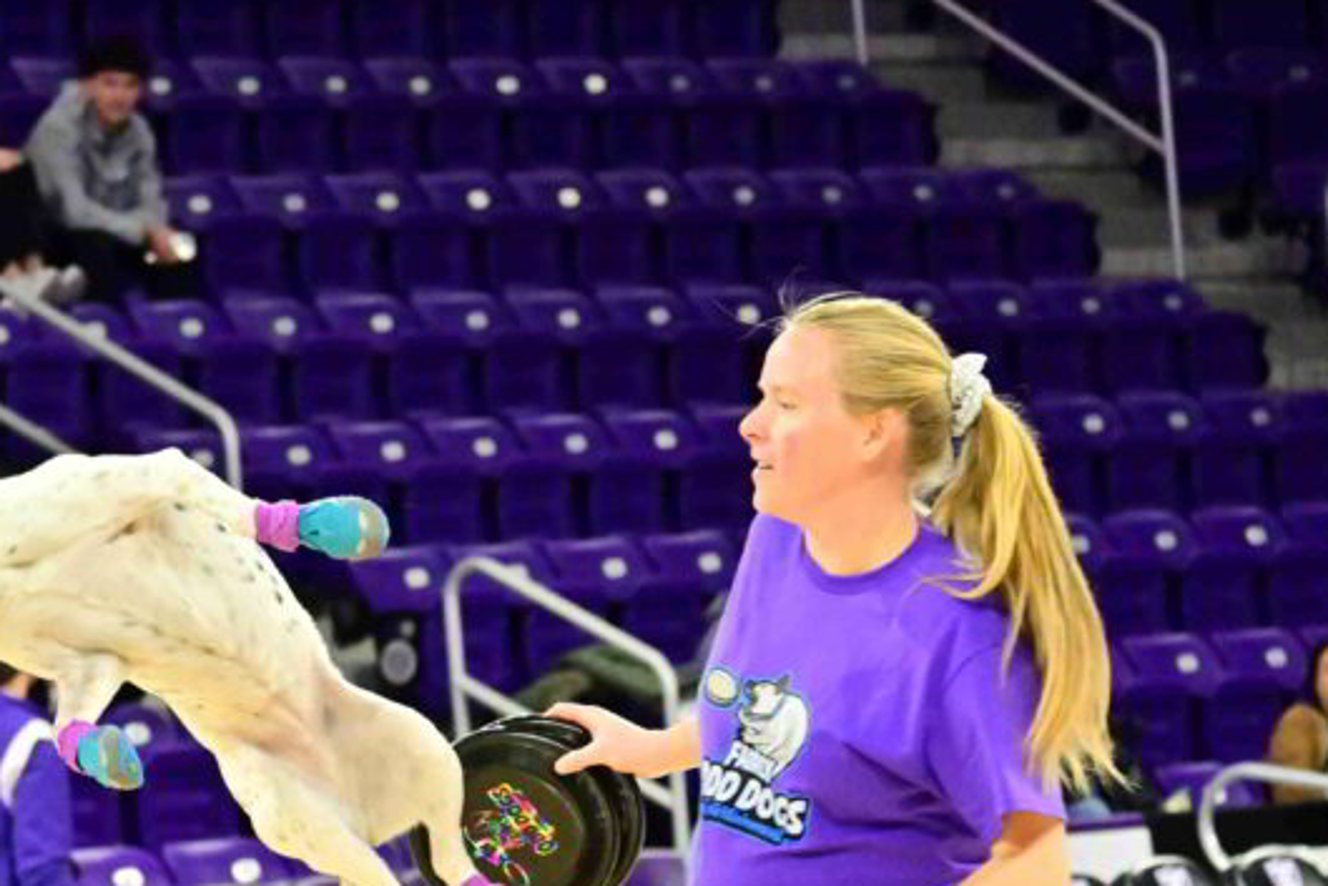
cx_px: 178
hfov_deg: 6.2
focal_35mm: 334
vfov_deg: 4.1
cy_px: 852
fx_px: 12322
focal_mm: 115
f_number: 6.3
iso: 4000
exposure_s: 1/500
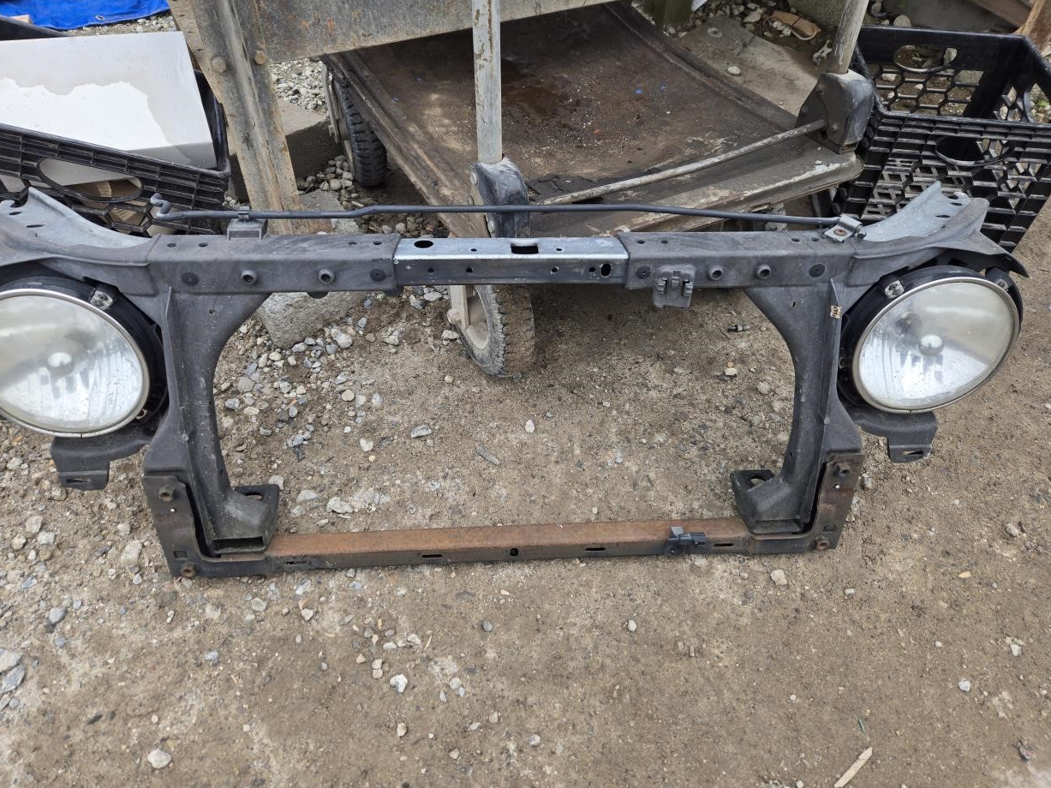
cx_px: 516
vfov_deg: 56.8
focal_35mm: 24
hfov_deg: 71.6
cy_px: 381
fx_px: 729
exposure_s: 1/180
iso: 32
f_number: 1.8
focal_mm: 5.4
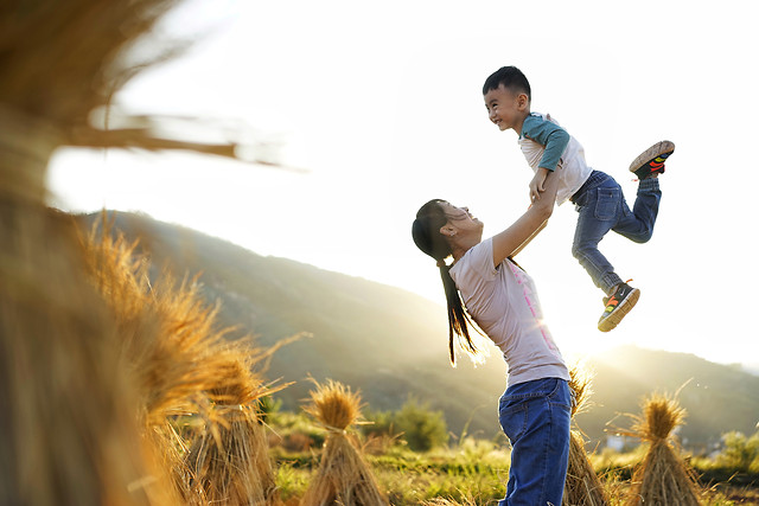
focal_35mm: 55
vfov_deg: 24.6
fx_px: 1160
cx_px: 380
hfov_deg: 36.2
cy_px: 253
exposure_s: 1/640
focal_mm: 55
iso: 250
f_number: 2.8
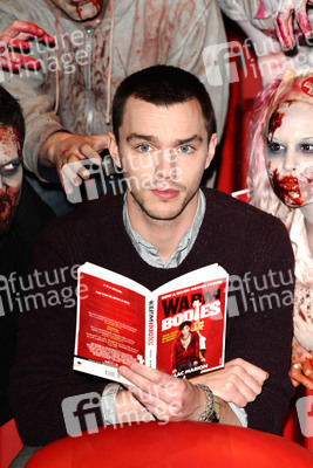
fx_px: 2345
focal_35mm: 180
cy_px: 234
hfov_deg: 7.6
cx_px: 156
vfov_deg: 11.4
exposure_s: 1/200
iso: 320
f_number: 3.5
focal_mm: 120
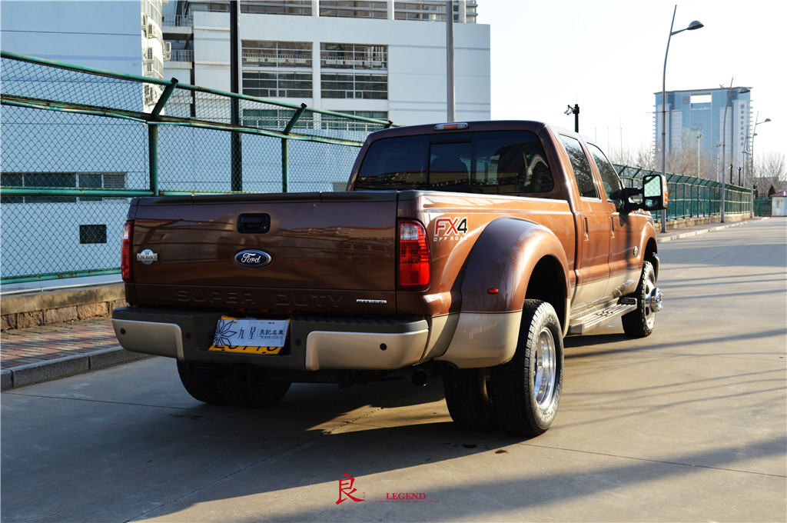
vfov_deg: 34.1
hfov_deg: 49.6
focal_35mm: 39
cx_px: 394
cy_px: 262
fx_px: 851
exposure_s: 1/160
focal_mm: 26
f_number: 6.3
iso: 100
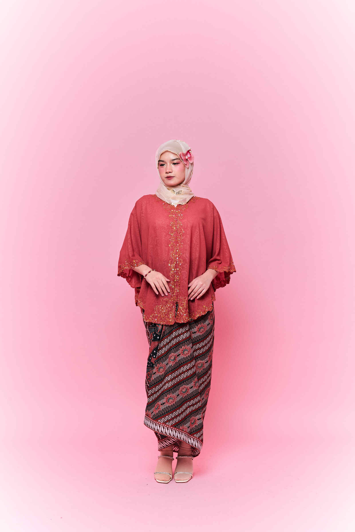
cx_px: 178
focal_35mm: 48
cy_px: 266
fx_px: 710
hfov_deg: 28.1
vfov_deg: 41.1
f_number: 9
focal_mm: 48
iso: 200
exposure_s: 1/160
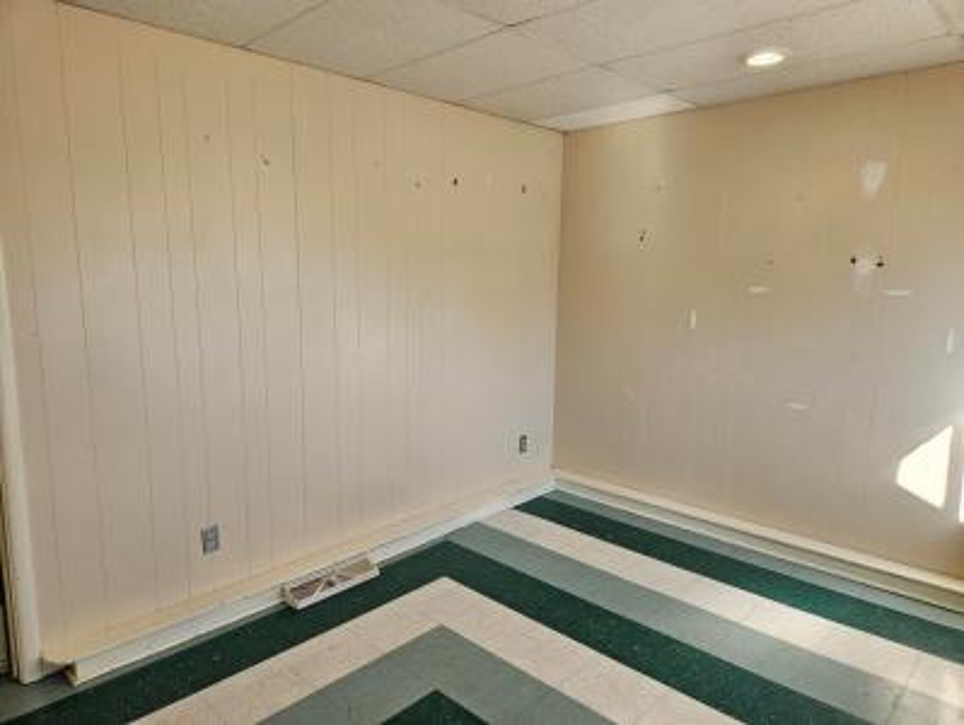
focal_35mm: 23
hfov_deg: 73.9
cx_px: 482
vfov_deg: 59.0
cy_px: 362
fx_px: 641
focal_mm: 5.4
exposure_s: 1/120
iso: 50
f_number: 1.8
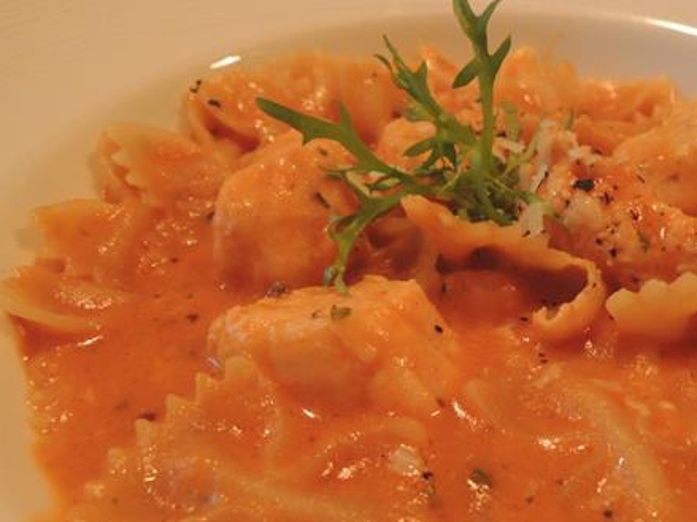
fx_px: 705
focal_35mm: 35
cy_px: 317
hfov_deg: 51.6
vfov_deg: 40.5
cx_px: 467
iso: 500
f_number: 2.8
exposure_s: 1/8
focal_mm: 4.3
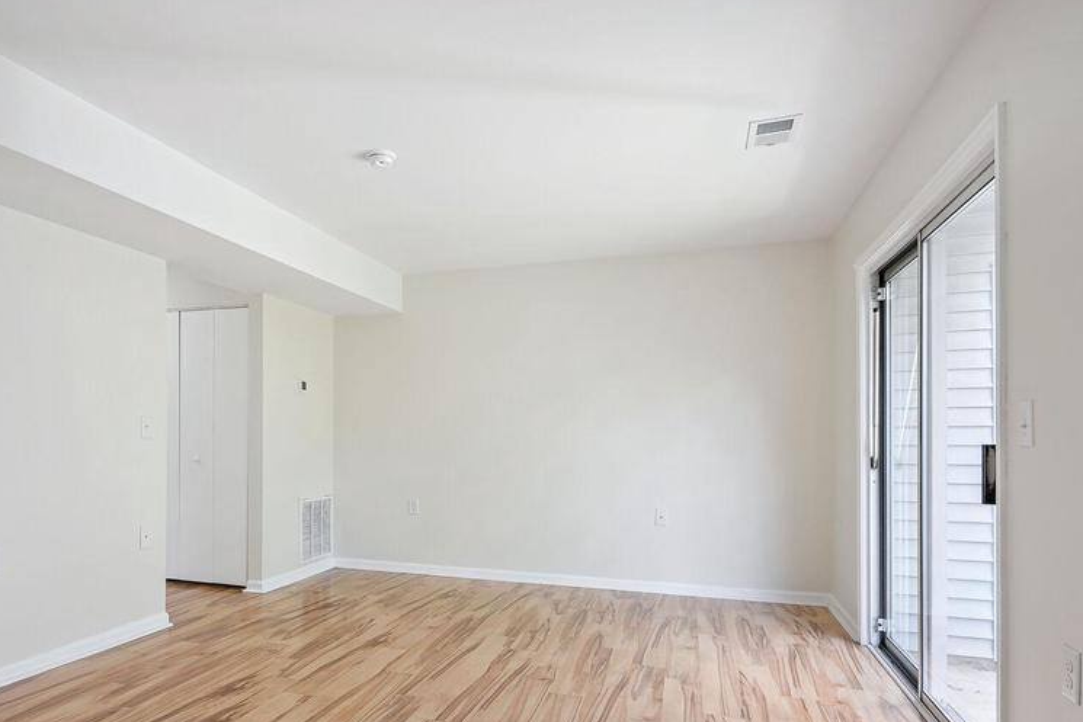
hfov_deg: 77.7
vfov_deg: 56.0
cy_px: 482
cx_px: 433
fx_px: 662
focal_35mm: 22
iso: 200
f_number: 8
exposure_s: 1/15
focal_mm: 16
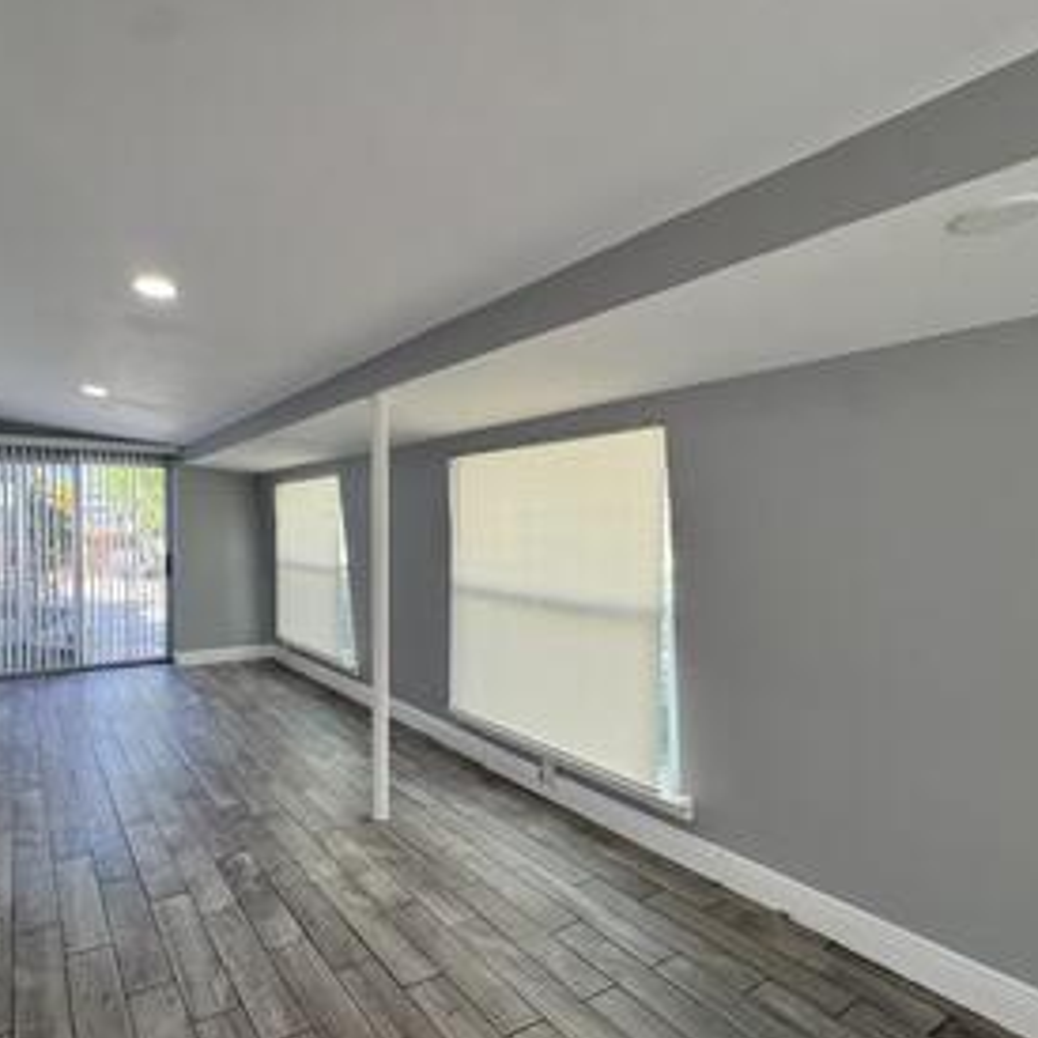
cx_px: 306
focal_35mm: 18
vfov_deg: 80.6
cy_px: 551
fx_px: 611
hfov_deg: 76.8
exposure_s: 1/120
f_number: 2.2
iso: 50
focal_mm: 2.22
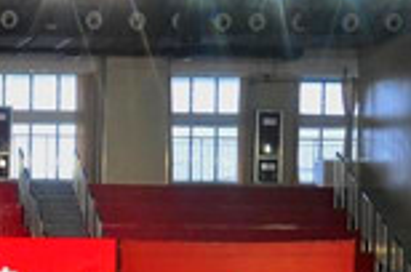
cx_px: -173
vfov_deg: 11.4
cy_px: 329
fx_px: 1333
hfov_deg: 16.3
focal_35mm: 117
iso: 1100
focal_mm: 24
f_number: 7.1
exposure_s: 1/160
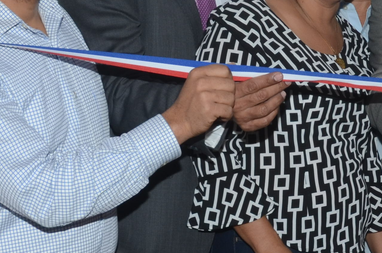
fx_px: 1355
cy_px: 175
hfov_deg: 15.7
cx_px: 384
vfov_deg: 10.7
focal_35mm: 128
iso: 250
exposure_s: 1/125
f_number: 9
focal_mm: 22
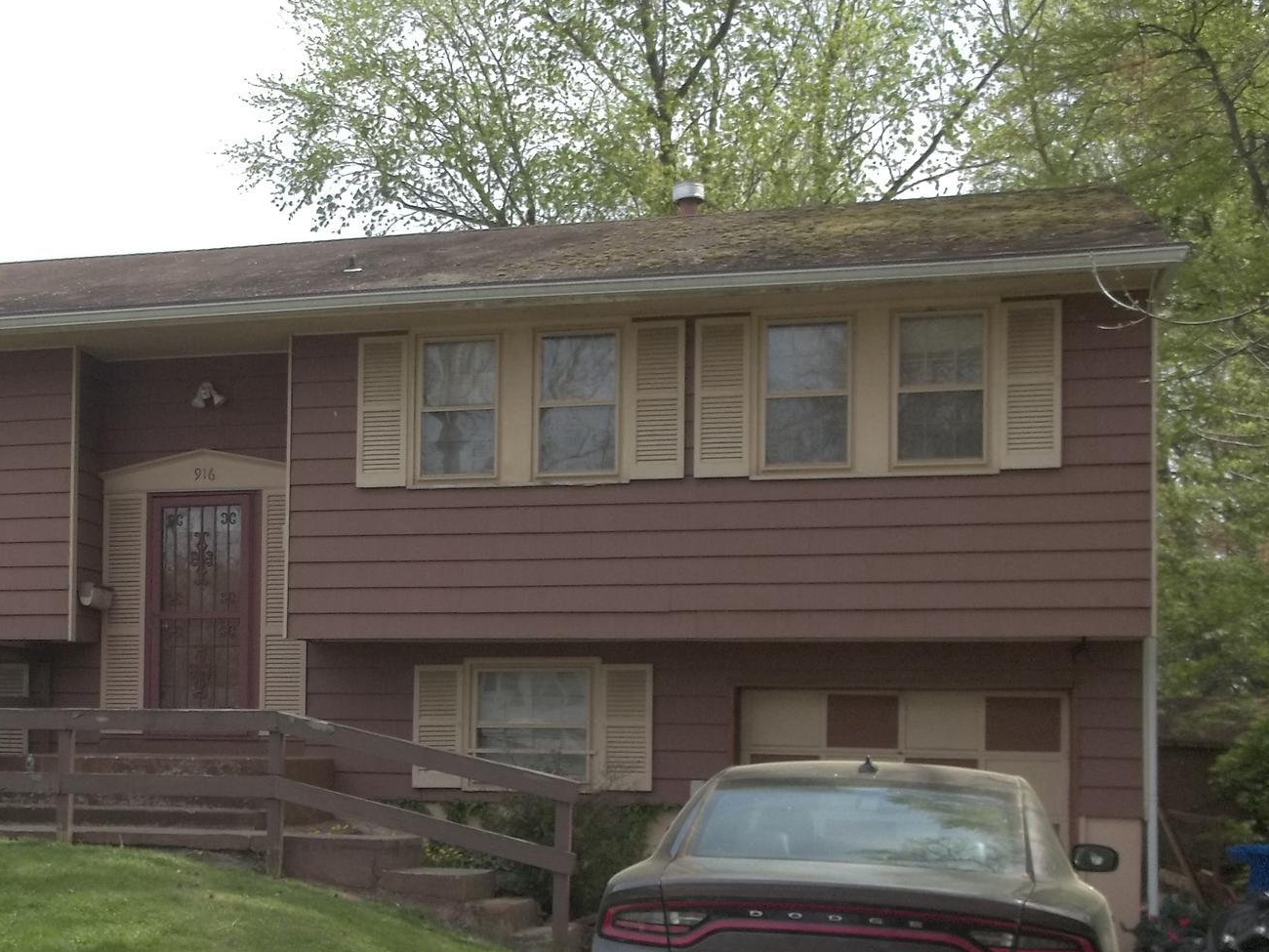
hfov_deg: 35.9
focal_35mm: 52
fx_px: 1906
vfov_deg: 27.7
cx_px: 303
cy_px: 685
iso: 80
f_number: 8
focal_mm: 5.9
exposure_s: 1/100
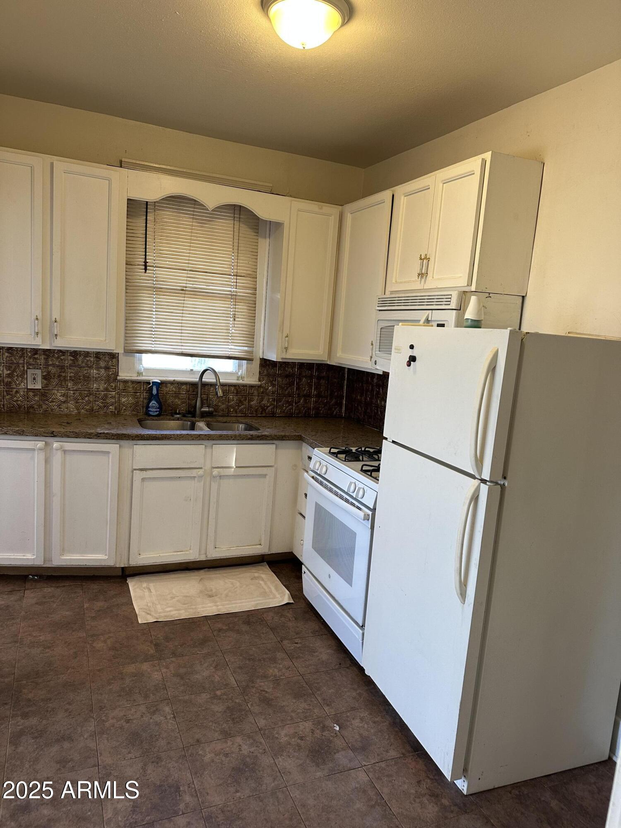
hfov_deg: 56.8
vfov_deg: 71.6
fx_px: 574
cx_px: 310
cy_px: 414
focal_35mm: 24
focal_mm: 6.86
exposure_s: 1/60
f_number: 1.78
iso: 160
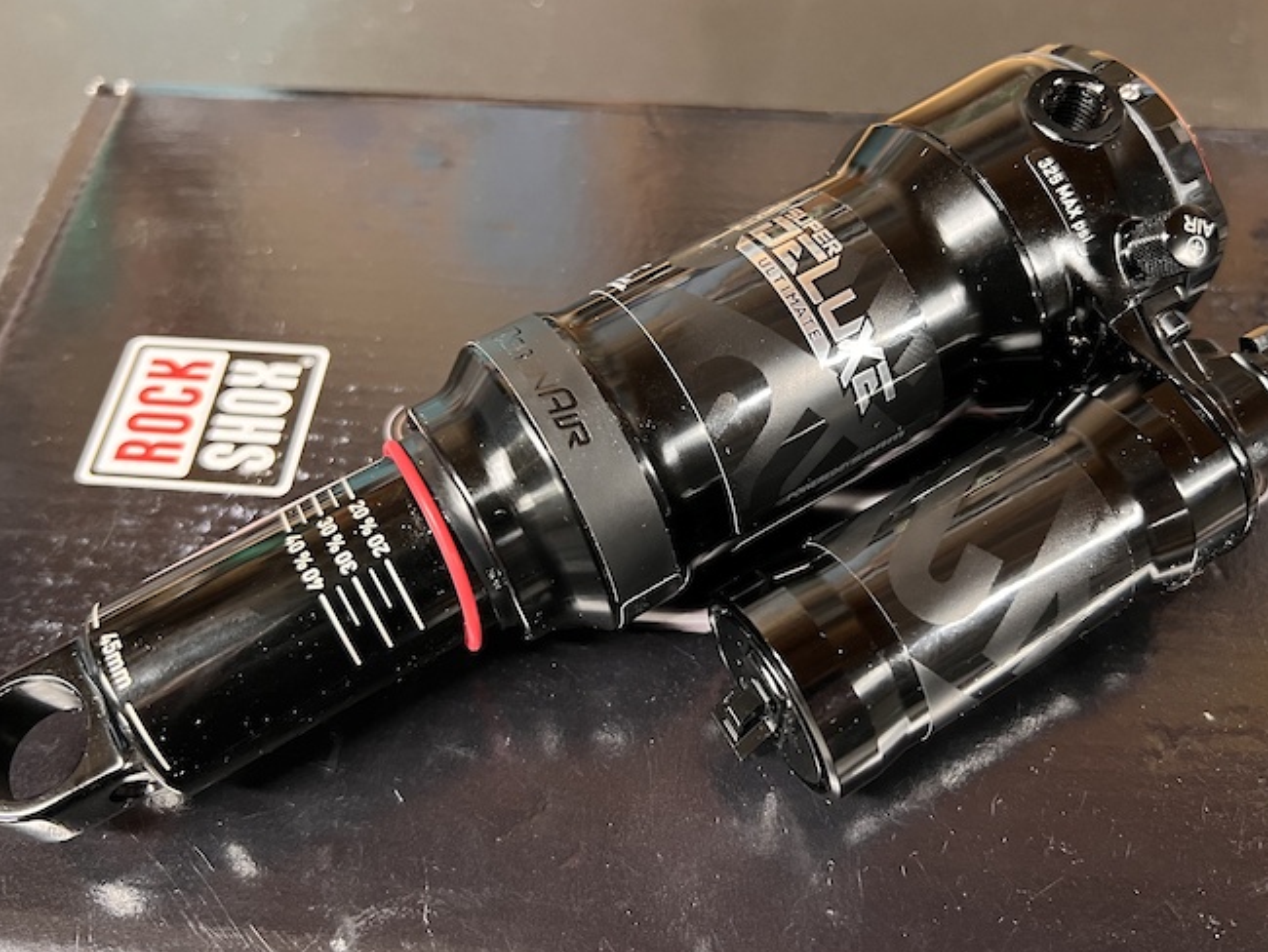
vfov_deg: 44.1
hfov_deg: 56.8
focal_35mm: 32
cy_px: 410
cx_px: 671
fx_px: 1173
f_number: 1.5
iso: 400
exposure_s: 1/40
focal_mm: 5.7
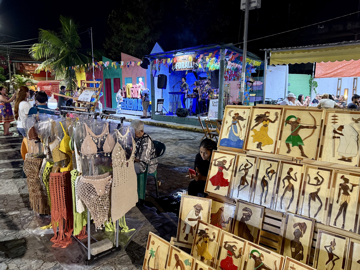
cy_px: 135
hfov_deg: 71.6
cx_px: 180
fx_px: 250
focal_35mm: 24
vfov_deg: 56.8
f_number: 1.78
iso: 640
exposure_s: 1/40
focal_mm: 6.76
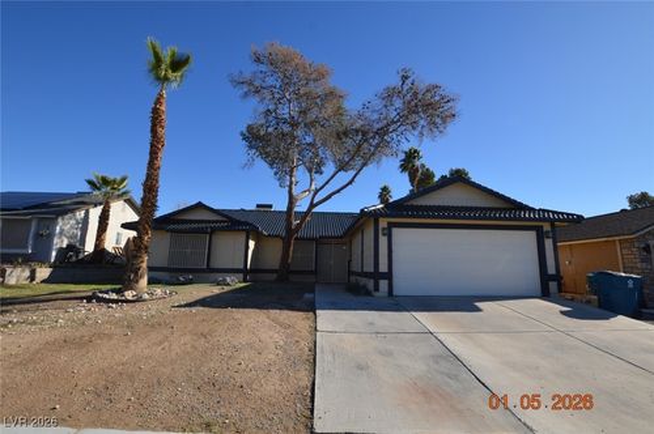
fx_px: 299
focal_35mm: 16
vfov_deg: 71.9
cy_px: 217
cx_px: 327
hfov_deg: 95.1
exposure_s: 1/200
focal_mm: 11
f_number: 9
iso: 100
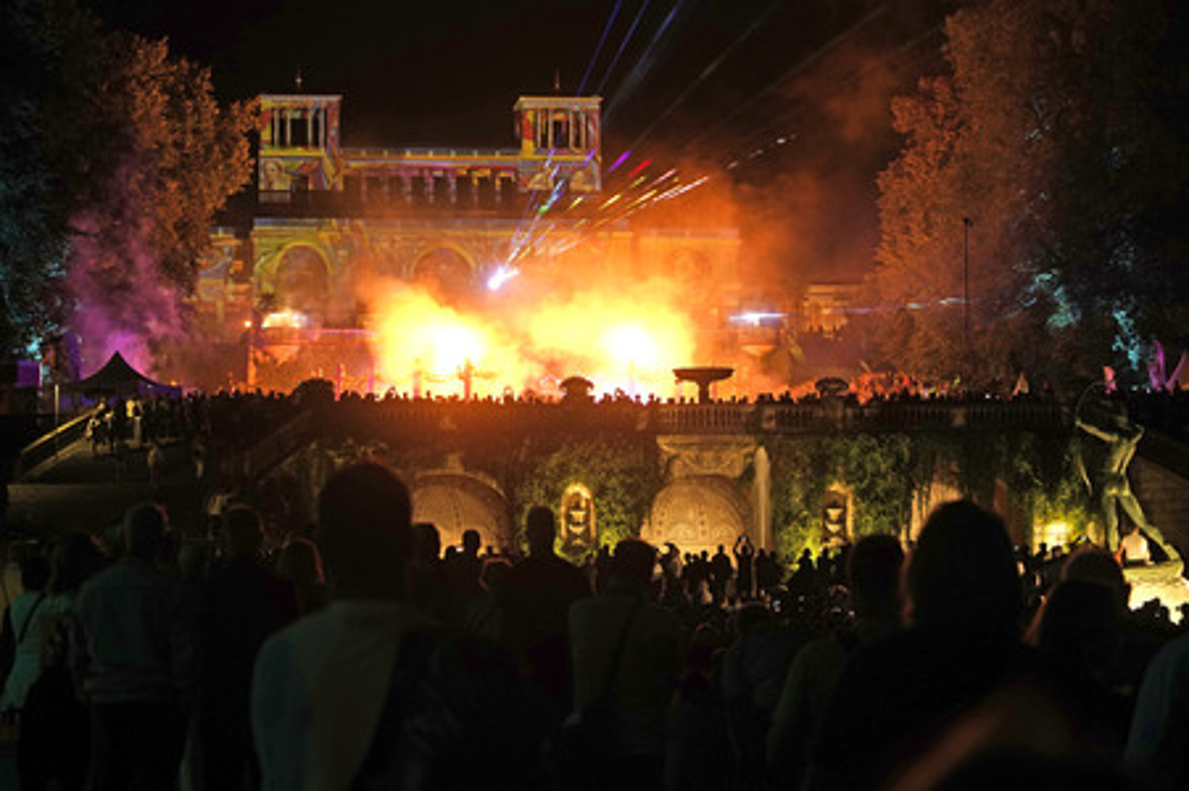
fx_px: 2805
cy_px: 396
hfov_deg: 23.9
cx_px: 594
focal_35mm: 85
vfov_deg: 16.0
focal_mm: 85
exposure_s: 1/13
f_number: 5
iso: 1600
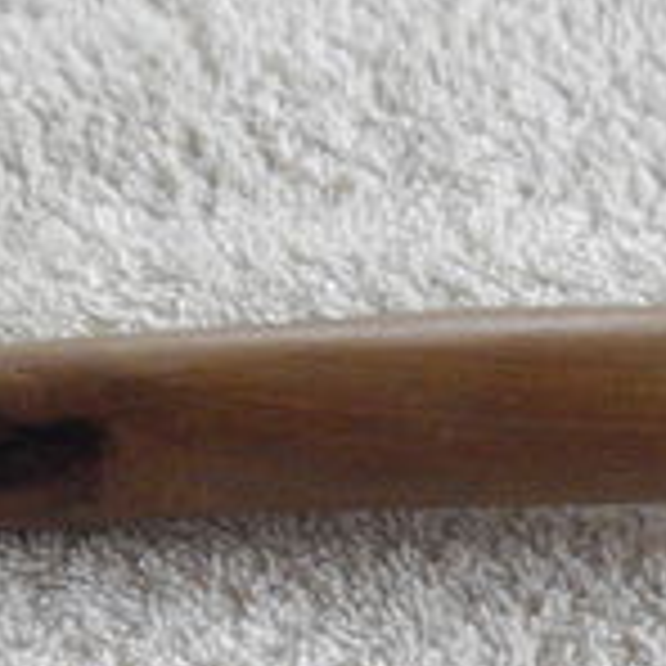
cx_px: 585
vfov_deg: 7.6
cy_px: 837
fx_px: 4941
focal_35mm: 227
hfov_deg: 7.7
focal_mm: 7.9
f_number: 2.8
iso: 200
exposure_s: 1/60
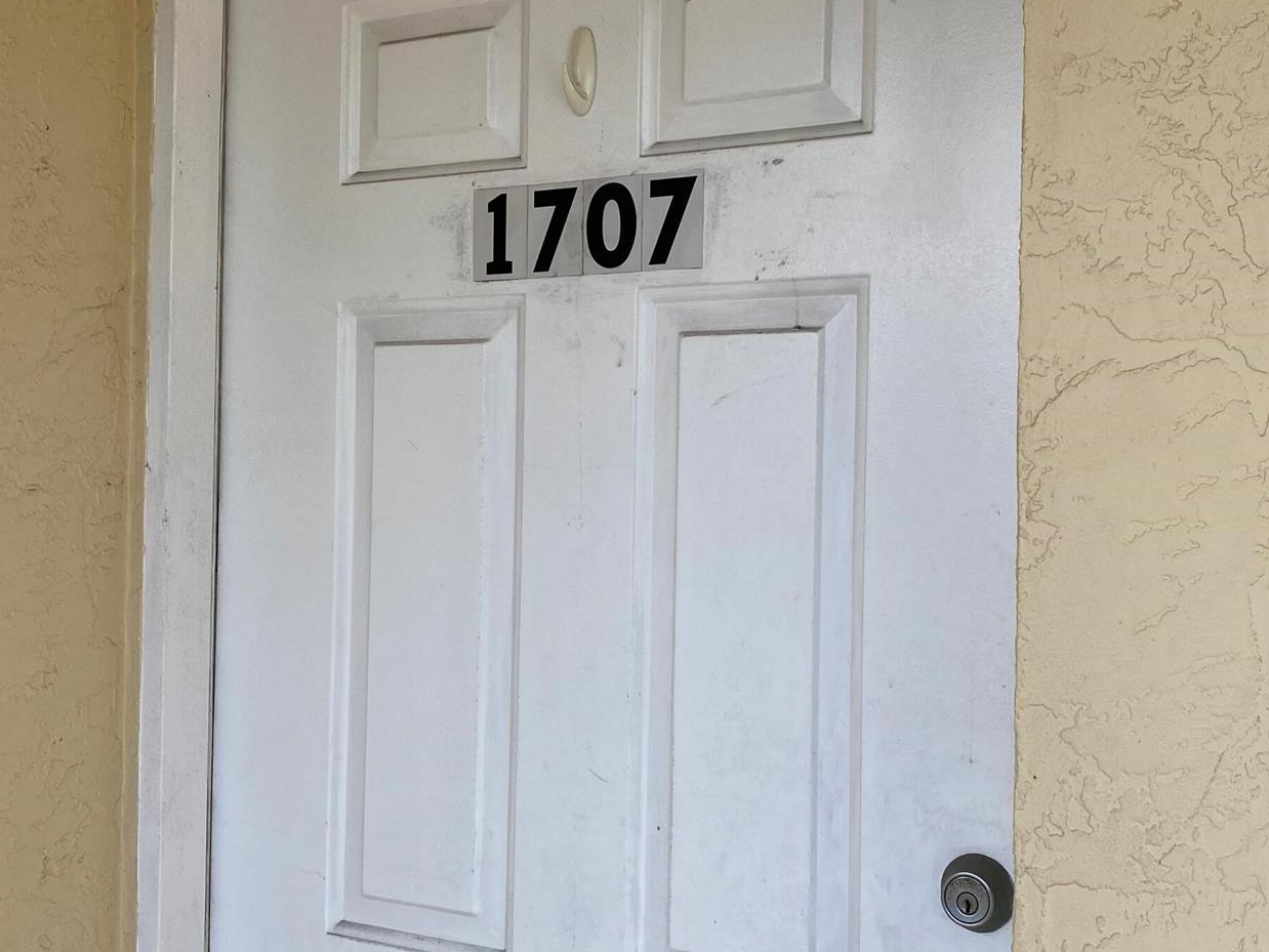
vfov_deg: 33.6
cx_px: 683
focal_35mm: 43
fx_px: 1577
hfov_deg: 43.8
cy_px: 483
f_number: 1.8
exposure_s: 1/467
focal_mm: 4.25
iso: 32
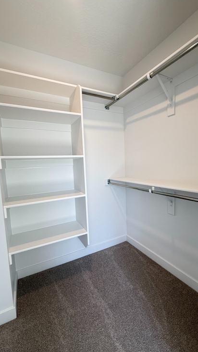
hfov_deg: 67.1
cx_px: 104
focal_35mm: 16
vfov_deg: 99.4
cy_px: 179
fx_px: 149
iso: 125
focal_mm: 2.22
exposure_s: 1/120
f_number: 2.2
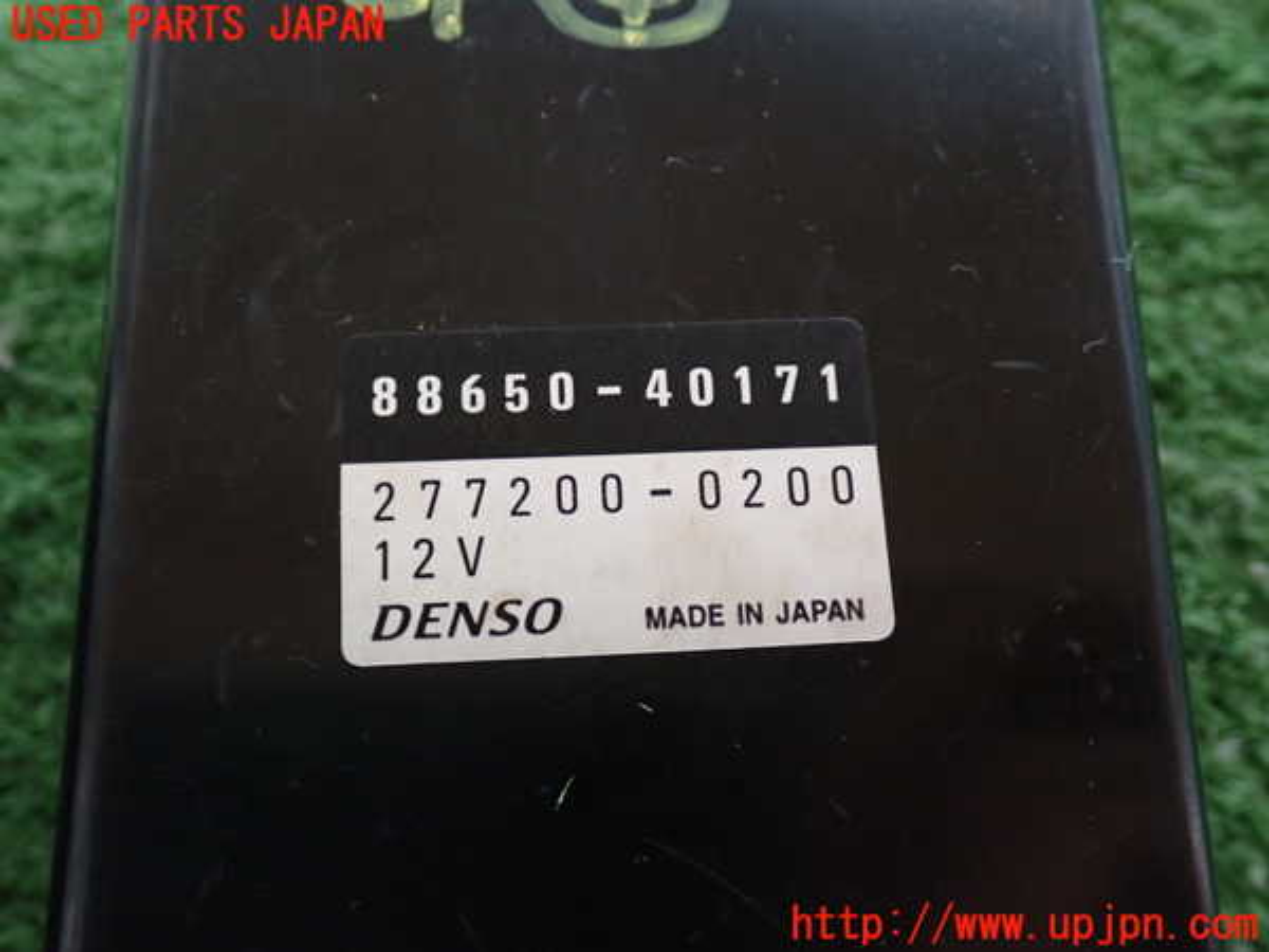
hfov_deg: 45.8
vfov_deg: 35.1
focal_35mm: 41
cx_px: 634
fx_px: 1503
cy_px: 476
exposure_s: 1/13
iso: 800
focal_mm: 7.31
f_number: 2.8
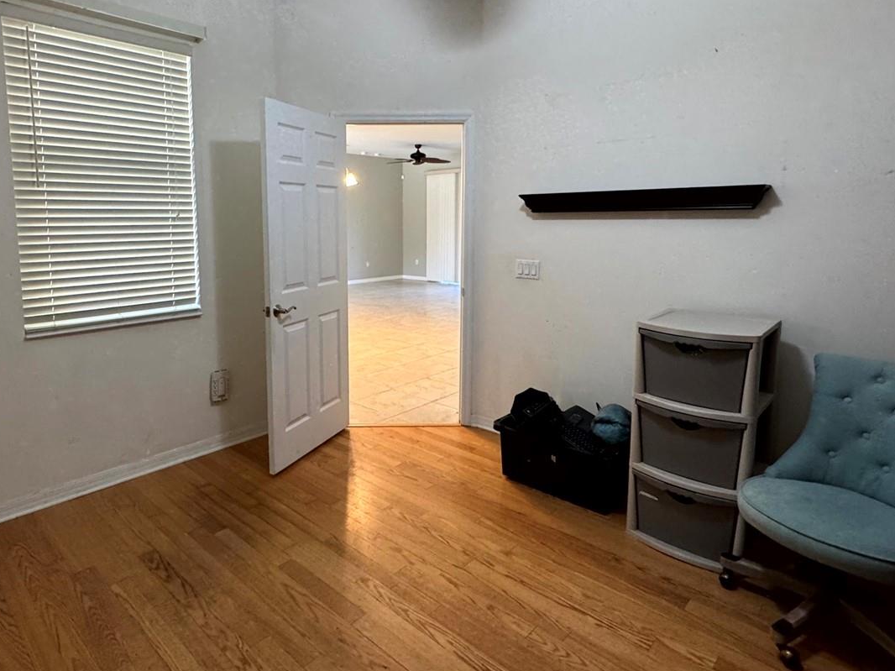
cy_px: 273
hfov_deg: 78.4
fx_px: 543
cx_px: 377
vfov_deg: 62.9
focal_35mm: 21
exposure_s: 1/60
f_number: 2.2
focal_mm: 2.22
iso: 320
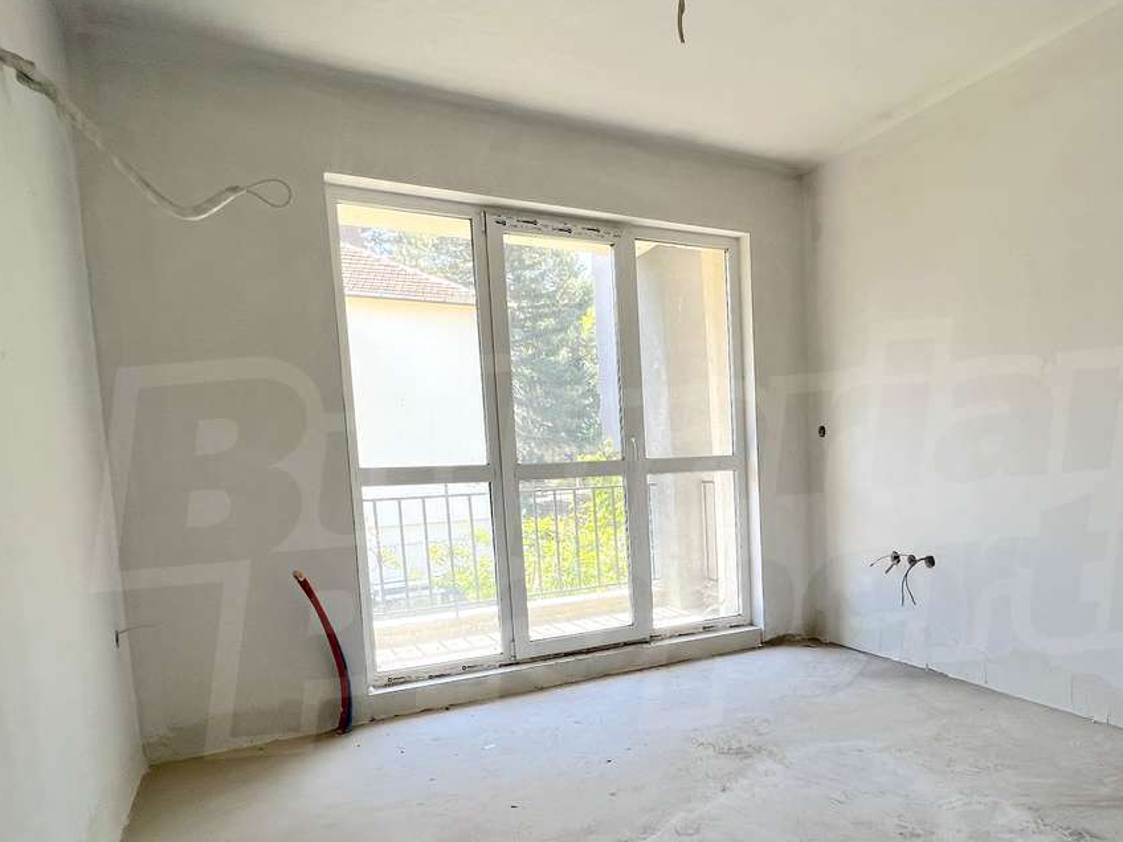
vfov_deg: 58.0
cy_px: 538
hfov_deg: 71.7
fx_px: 746
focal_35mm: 23
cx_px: 752
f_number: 1.8
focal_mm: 1.57
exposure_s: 1/156
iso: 32
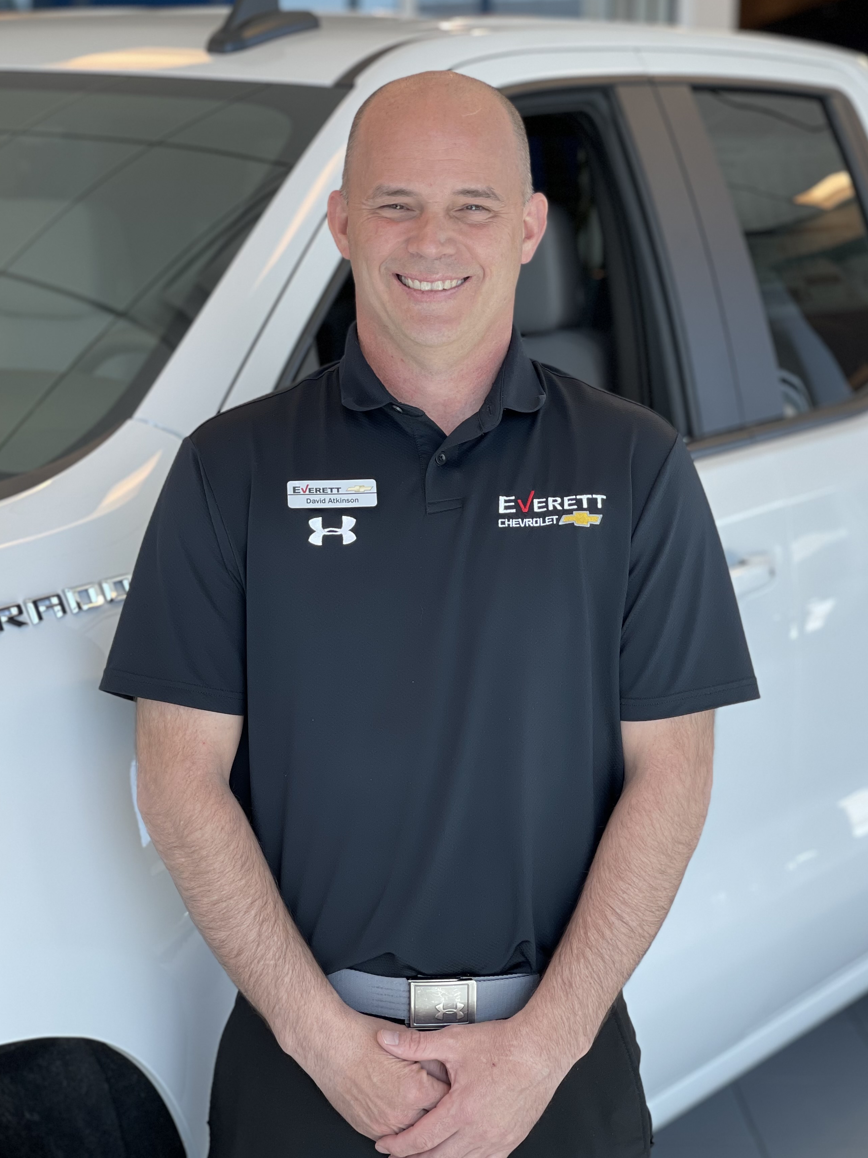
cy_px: 540
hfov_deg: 19.6
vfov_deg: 26.0
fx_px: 2508
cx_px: 429
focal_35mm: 75
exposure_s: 1/121
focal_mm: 7.5
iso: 50
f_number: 2.2
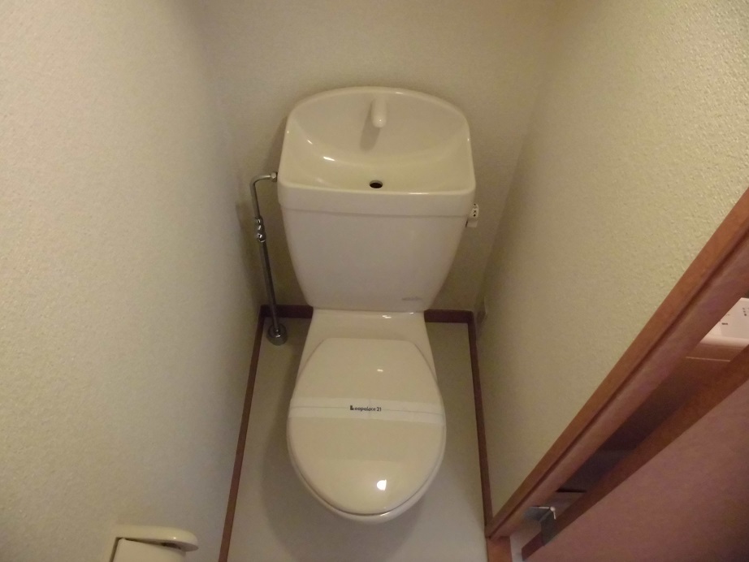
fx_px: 563
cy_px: 281
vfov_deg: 53.1
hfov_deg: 67.3
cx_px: 374
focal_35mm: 26
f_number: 3.5
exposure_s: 1/40
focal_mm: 4.6
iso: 800
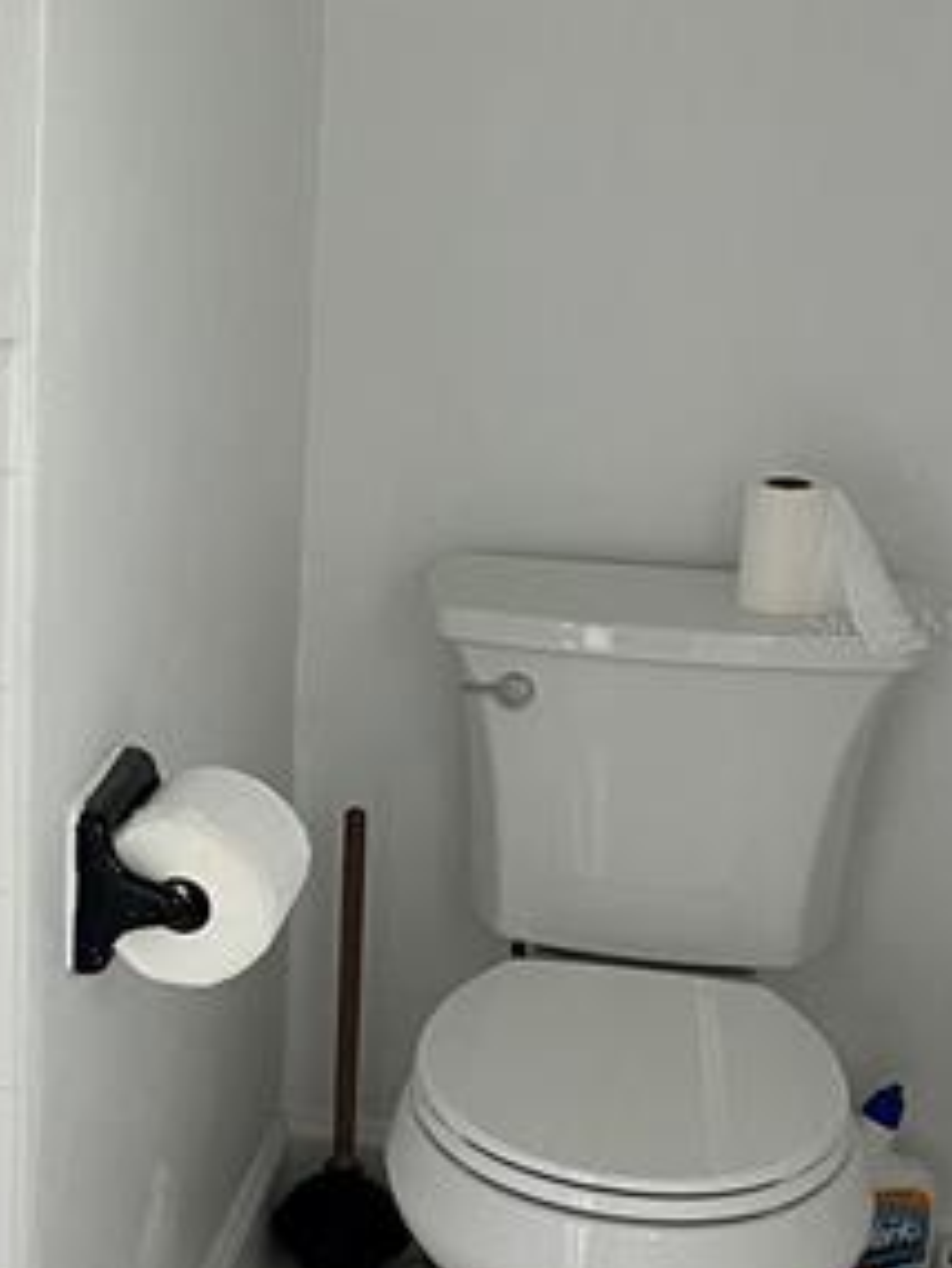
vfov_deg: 27.8
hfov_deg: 19.4
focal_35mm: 70
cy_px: 623
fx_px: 2565
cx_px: -276
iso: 125
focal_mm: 5.1
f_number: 1.6
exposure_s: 1/71
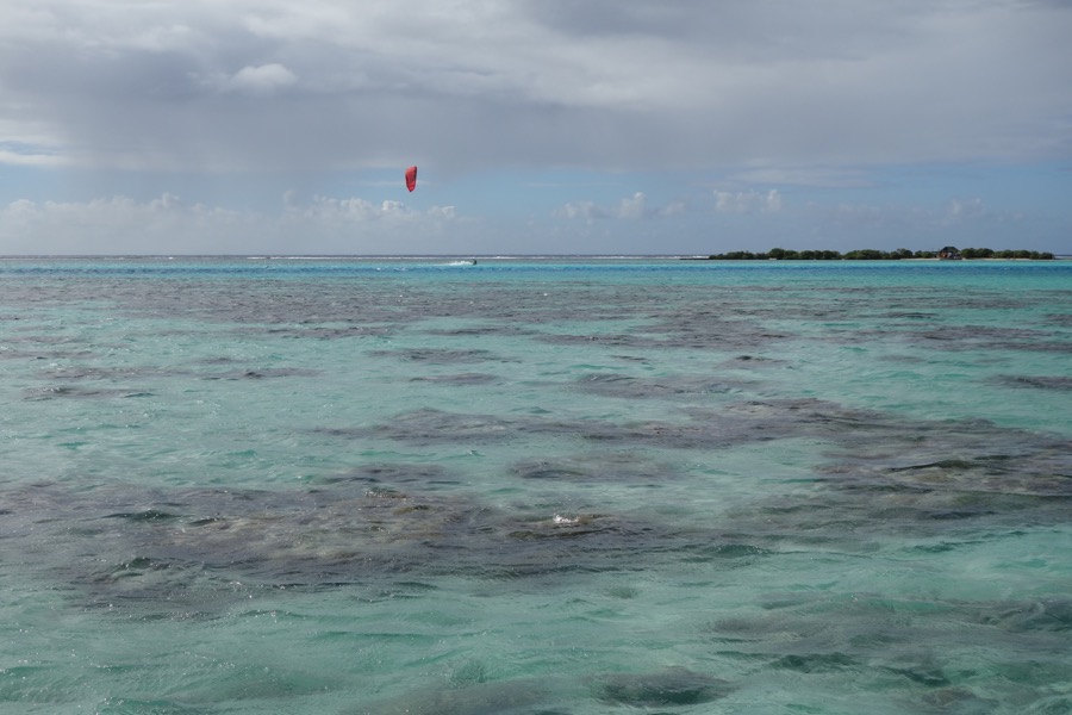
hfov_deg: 40.3
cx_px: 536
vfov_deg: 27.5
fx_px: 1459
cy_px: 358
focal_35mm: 49
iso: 125
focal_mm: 18.23
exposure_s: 1/800
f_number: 6.3
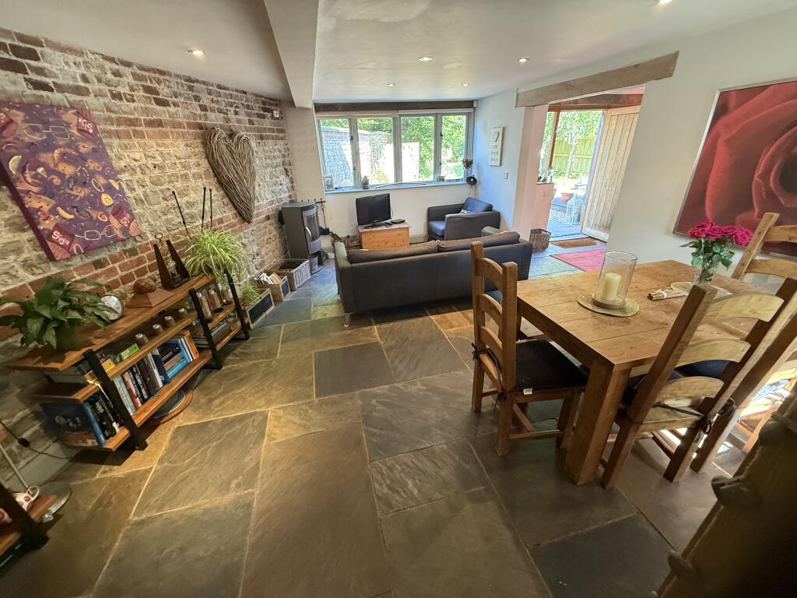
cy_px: 299
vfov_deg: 85.7
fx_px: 322
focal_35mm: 14
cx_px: 398
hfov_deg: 102.1
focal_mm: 2.22
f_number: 2.2
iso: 400
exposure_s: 1/50
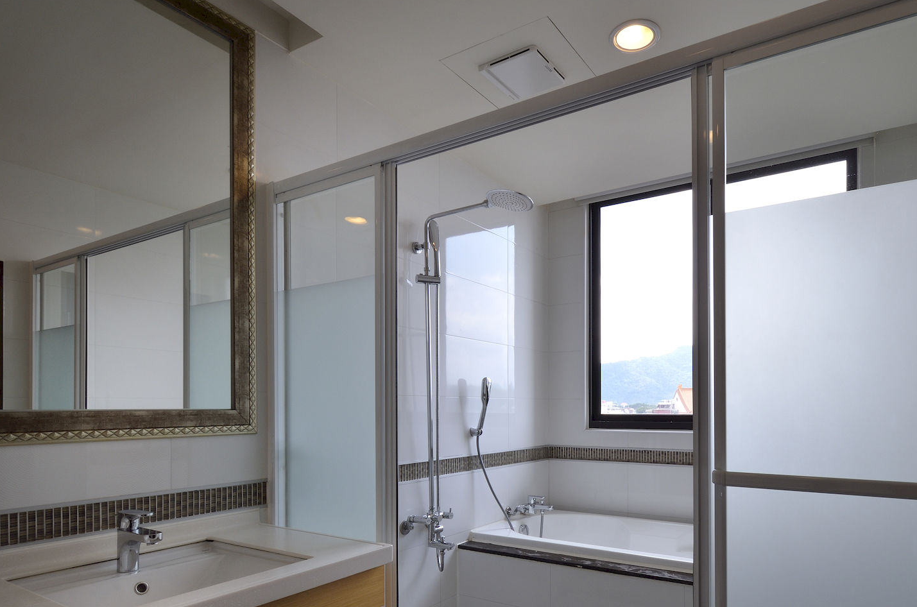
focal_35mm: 21
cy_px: 406
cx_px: 522
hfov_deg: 80.9
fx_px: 534
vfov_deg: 57.9
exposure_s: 1/8
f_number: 16
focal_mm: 10
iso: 100
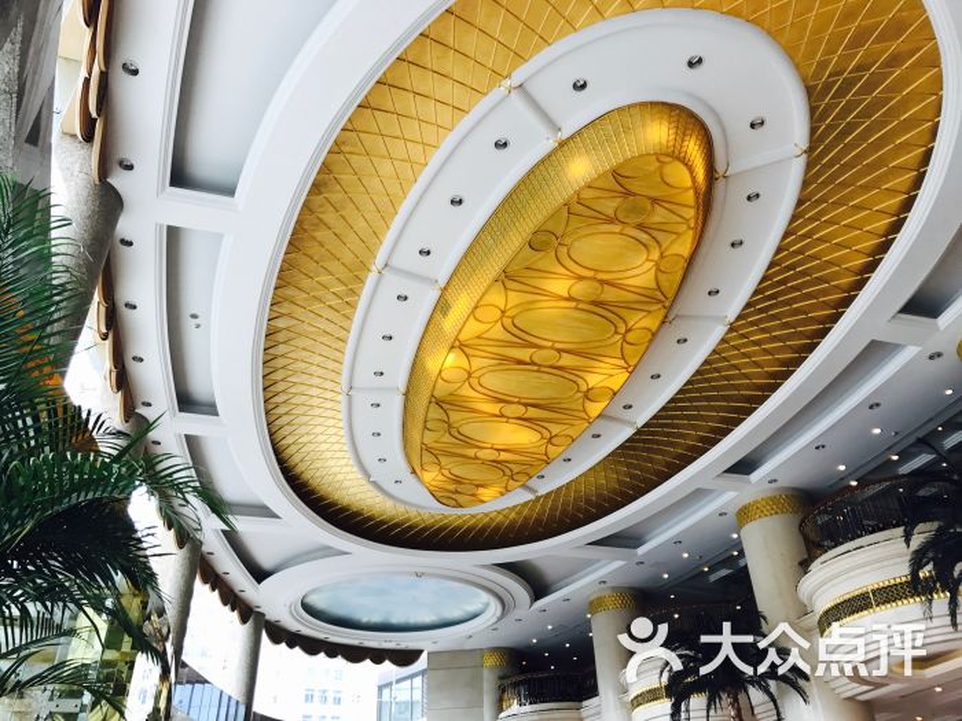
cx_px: 481
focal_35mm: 28
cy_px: 360
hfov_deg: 63.4
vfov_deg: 49.7
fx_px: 778
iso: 32
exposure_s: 1/100
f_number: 1.8
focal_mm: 3.99
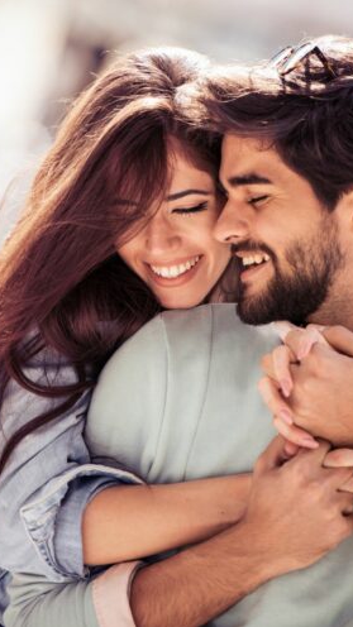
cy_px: 313
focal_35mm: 293
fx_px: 4876
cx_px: 176
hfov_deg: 4.1
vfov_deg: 7.4
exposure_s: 1/400
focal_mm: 185
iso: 90
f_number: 2.8
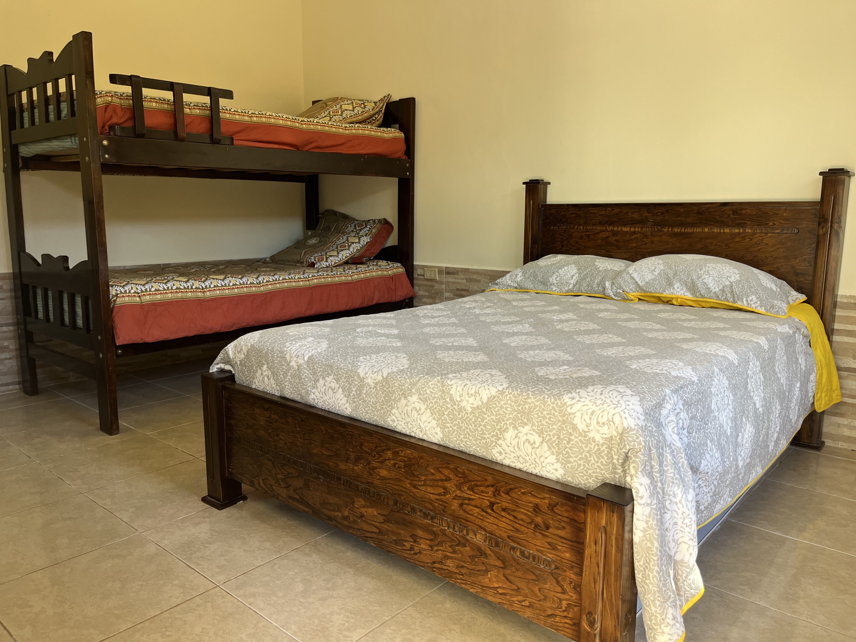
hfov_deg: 67.3
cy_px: 321
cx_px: 428
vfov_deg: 53.1
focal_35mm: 26
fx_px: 643
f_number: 1.6
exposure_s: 1/122
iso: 80
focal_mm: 5.1
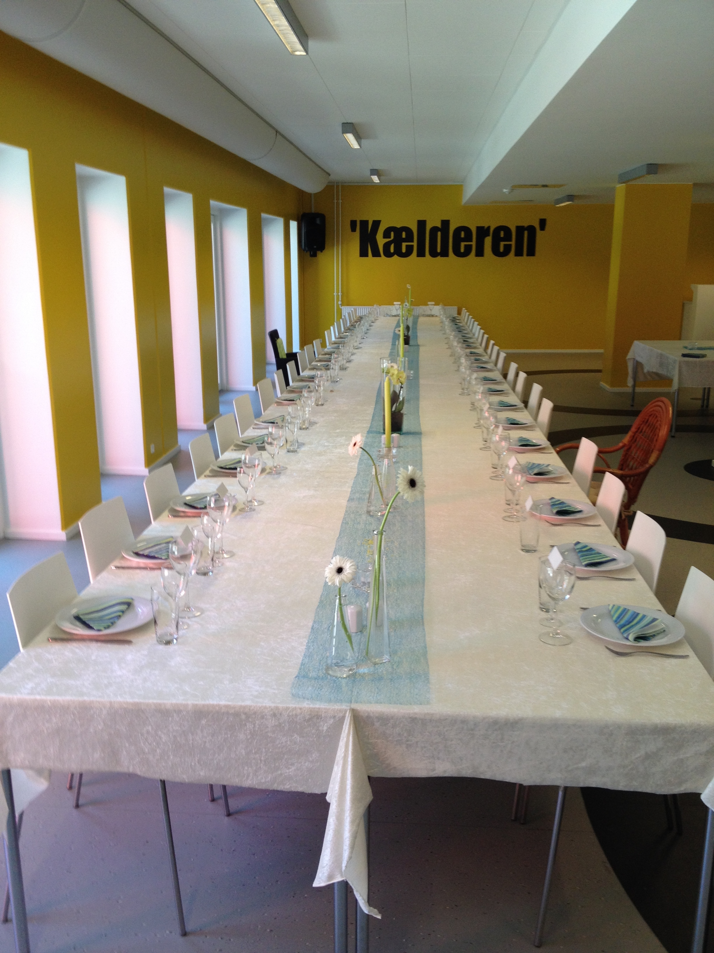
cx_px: 357
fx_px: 963
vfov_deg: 52.6
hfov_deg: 40.7
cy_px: 476
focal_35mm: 35
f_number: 2.4
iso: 80
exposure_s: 1/60
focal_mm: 4.28
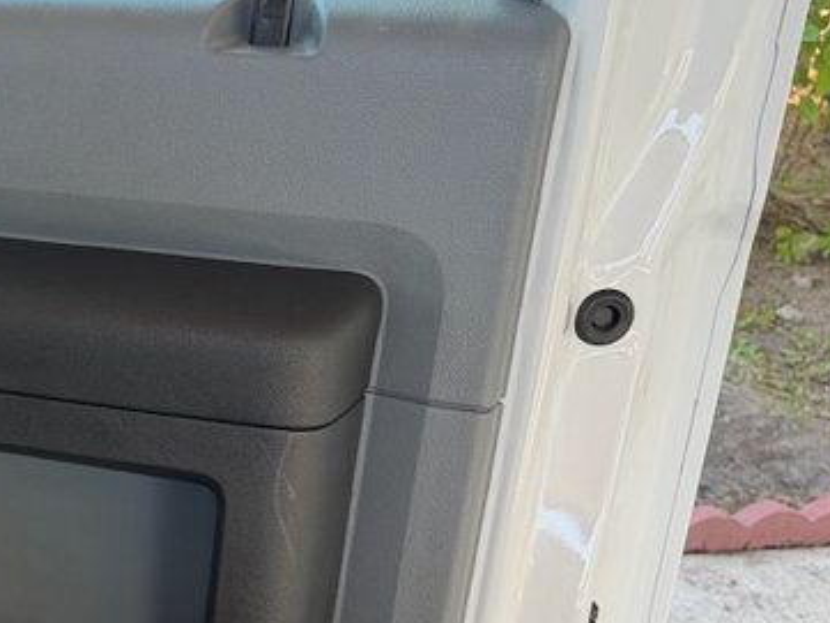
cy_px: 439
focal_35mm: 68
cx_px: -212
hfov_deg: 25.2
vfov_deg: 21.5
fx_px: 1631
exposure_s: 1/148
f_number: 1.78
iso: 80
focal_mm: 6.76
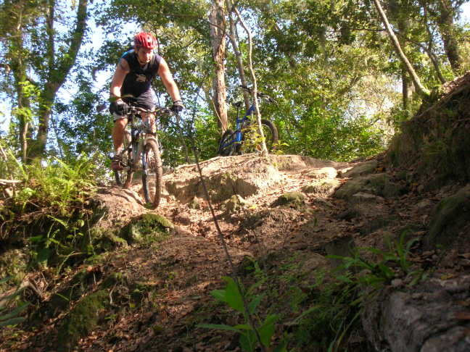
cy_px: 176
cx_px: 235
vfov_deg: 23.3
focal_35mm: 63
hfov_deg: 30.7
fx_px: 855
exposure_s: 1/274
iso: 200
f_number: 3.6
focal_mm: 10.4
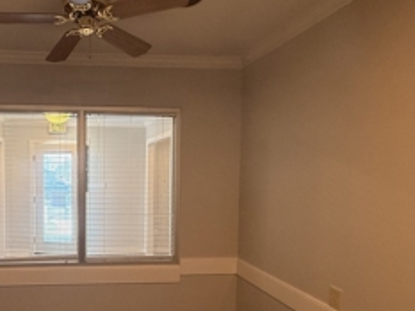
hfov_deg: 66.1
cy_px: 185
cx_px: 93
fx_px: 288
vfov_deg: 56.5
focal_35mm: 24
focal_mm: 2.22
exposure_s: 1/120
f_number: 2.2
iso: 320
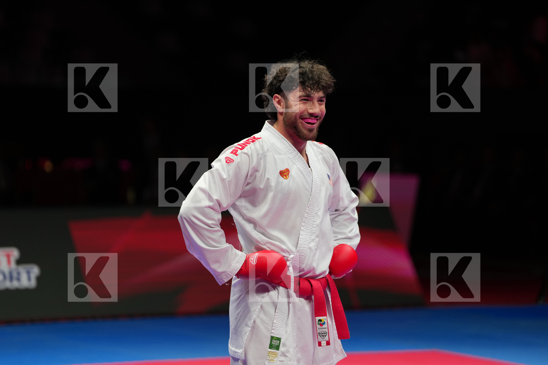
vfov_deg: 8.5
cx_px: 274
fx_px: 2465
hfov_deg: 12.7
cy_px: 182
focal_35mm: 162
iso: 640
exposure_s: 1/1000
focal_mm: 162
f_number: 2.8
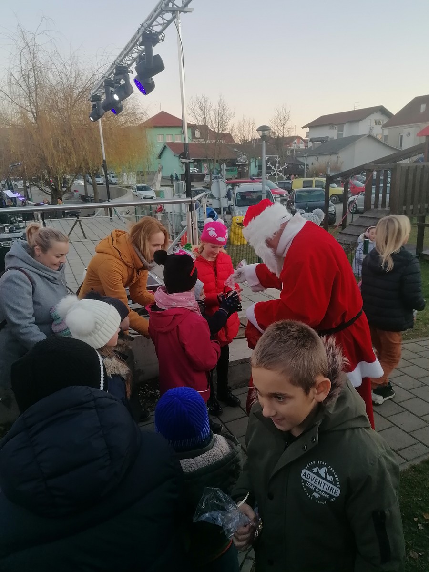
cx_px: 214
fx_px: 446
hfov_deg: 51.4
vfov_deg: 65.3
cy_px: 286
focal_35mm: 27
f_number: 1.8
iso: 100
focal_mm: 4.75
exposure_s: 1/120
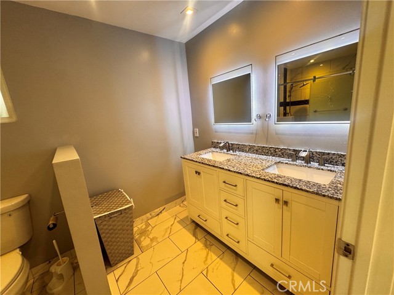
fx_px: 159
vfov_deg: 85.7
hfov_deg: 102.1
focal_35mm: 14
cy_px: 148
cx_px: 197
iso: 200
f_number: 2.2
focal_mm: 2.22
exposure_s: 1/60
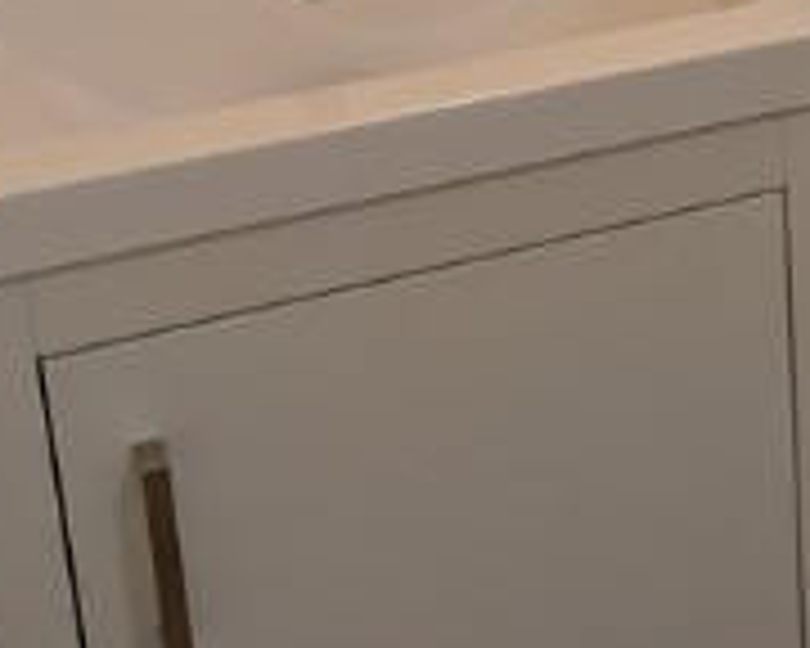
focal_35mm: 104
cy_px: -238
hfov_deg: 17.5
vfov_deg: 14.1
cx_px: 1015
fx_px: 2493
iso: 49
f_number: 1.89
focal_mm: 5.43
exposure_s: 1/165
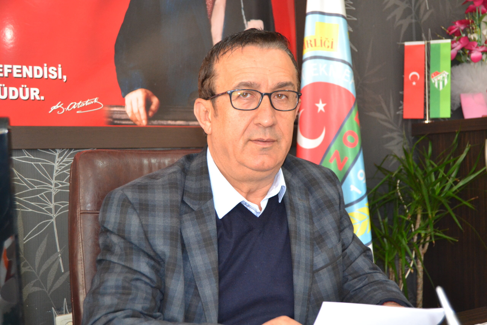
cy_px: 162
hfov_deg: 37.8
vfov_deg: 25.8
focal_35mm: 52
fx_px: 710
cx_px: 244
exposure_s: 1/60
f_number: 4.5
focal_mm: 35
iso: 1800
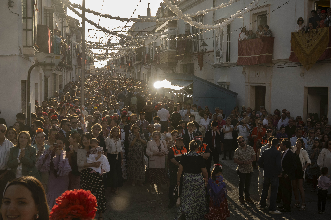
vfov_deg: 28.5
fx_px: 434
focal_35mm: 47
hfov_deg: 41.7
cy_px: 110
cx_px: 166
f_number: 8
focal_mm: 31.5
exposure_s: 1/640
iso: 400
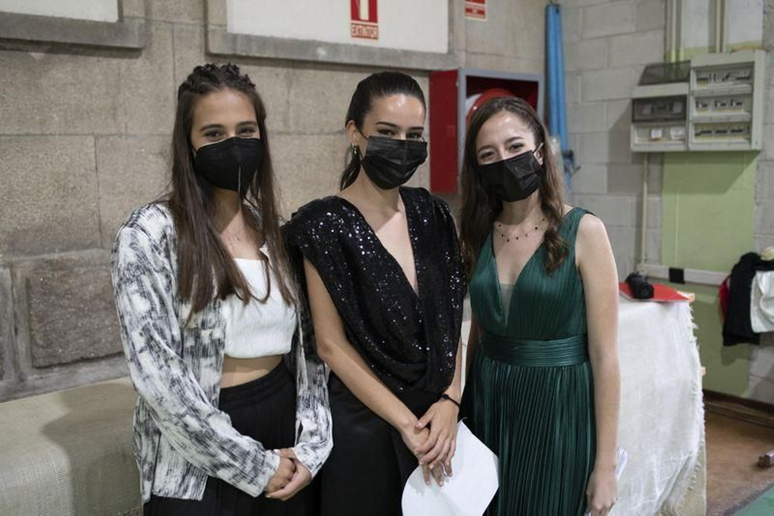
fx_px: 752
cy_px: 258
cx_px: 387
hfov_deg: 54.4
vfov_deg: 37.8
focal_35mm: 35
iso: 1250
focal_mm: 35
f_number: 3.2
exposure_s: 1/125
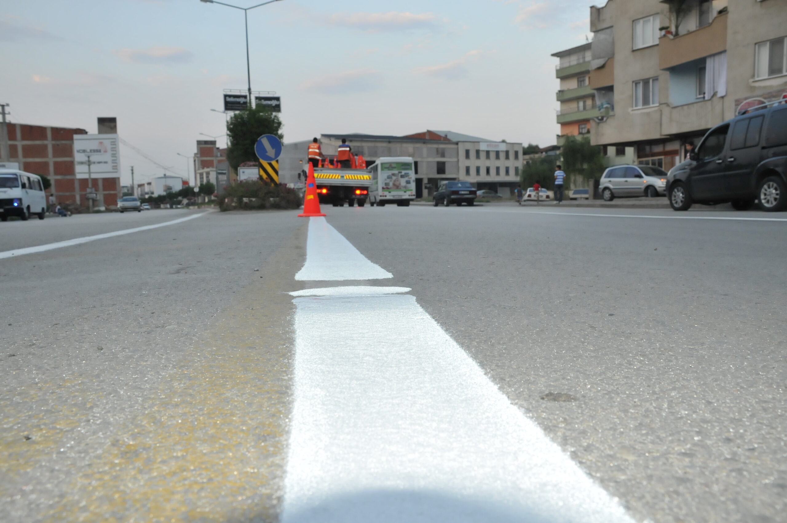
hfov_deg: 62.0
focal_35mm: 30
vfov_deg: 43.5
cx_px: 394
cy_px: 262
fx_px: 655
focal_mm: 20
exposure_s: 1/250
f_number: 8
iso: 800
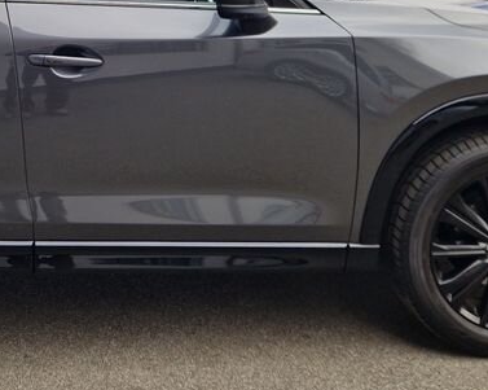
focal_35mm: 61
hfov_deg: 29.8
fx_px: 880
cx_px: 57
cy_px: -89
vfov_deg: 22.8
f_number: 1.8
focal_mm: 5.4
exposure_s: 1/185
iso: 50
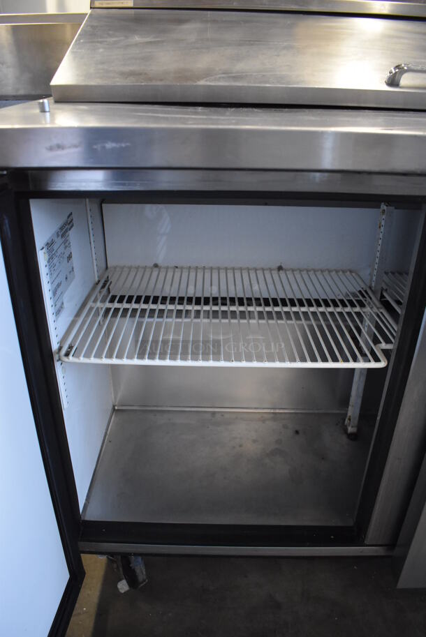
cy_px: 318
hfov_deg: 48.0
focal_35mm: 27
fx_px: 478
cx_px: 213
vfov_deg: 67.3
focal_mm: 18
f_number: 3.5
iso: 3200
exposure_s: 1/125
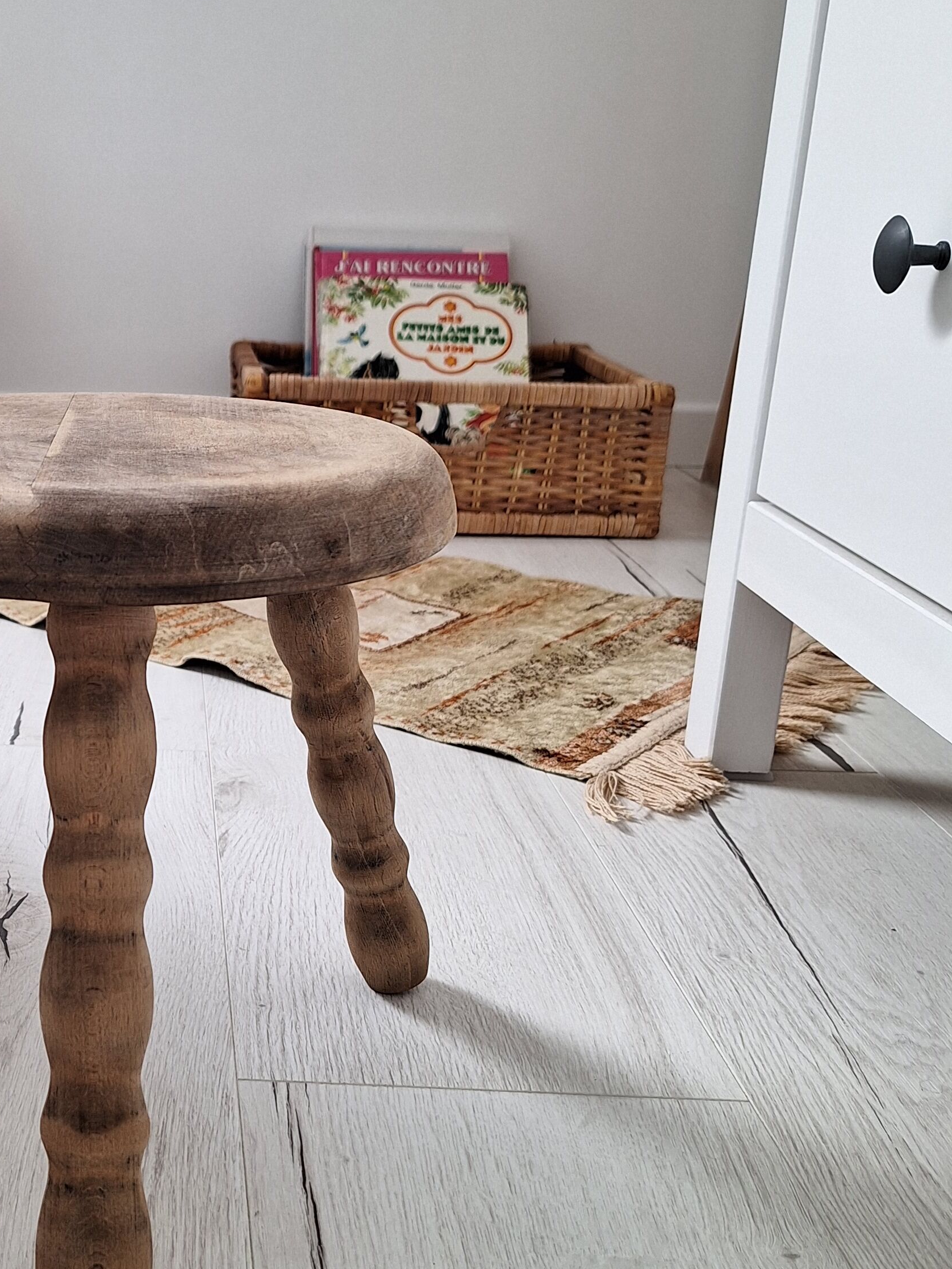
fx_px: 1540
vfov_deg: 44.8
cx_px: 99
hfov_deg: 32.7
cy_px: 641
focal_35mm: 42
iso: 40
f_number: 1.8
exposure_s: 1/50
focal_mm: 5.54
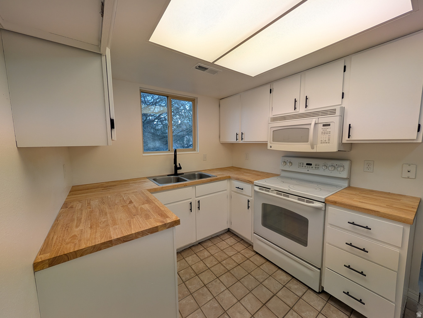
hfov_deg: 110.5
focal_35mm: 12
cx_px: 212
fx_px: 147
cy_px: 159
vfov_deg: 94.6
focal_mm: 2.02
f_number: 1.7
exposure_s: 1/164
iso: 44
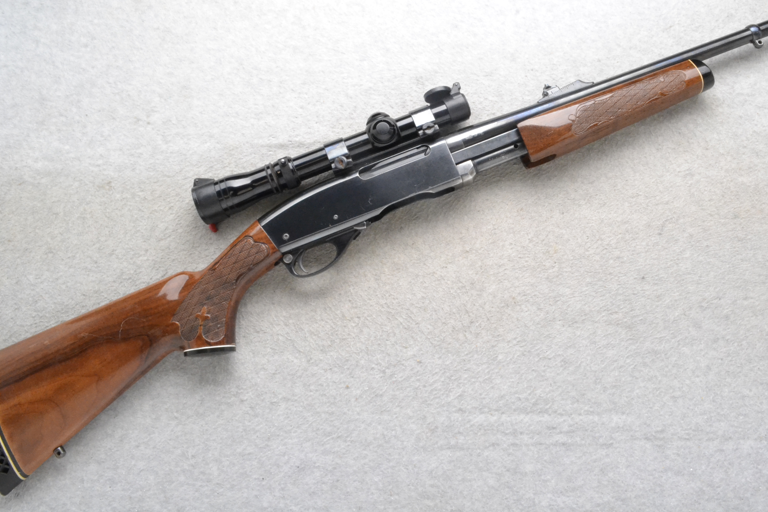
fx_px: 683
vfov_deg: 41.0
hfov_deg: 58.5
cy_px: 212
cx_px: 431
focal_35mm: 32
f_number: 20
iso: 3200
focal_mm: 18
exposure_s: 1/60
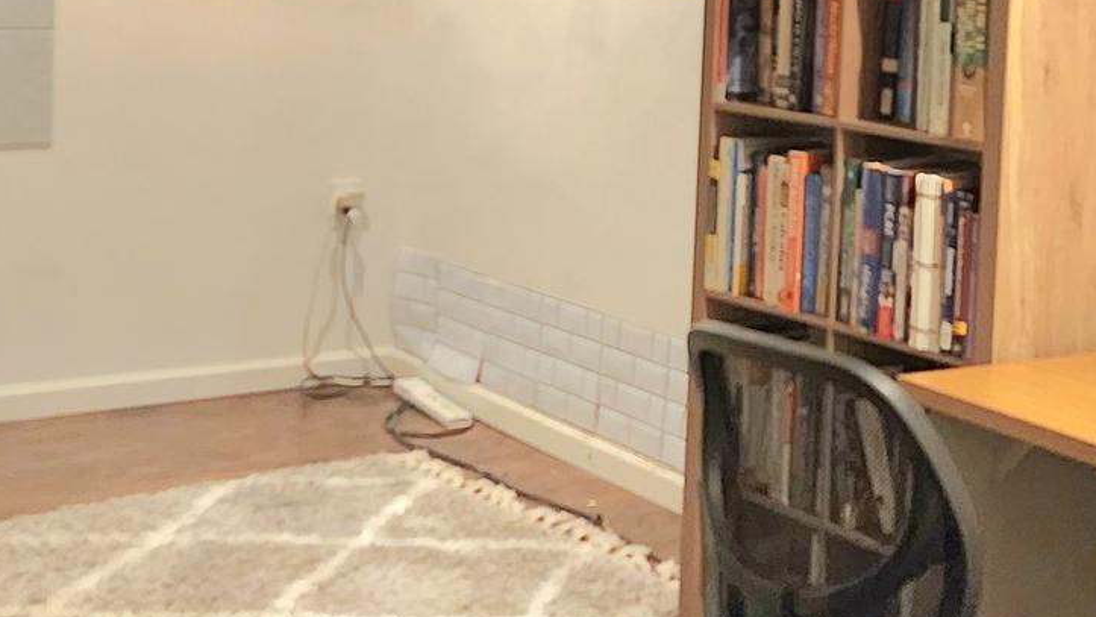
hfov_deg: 29.4
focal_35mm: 71
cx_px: 793
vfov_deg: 16.8
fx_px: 2064
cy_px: 55
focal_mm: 6.4
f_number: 1.8
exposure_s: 1/120
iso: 1000
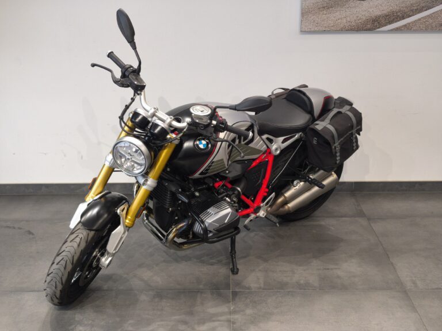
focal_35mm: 46
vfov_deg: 31.5
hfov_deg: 41.2
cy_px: 166
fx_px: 587
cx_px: 221
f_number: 1.6
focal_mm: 6.57
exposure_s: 1/100
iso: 250
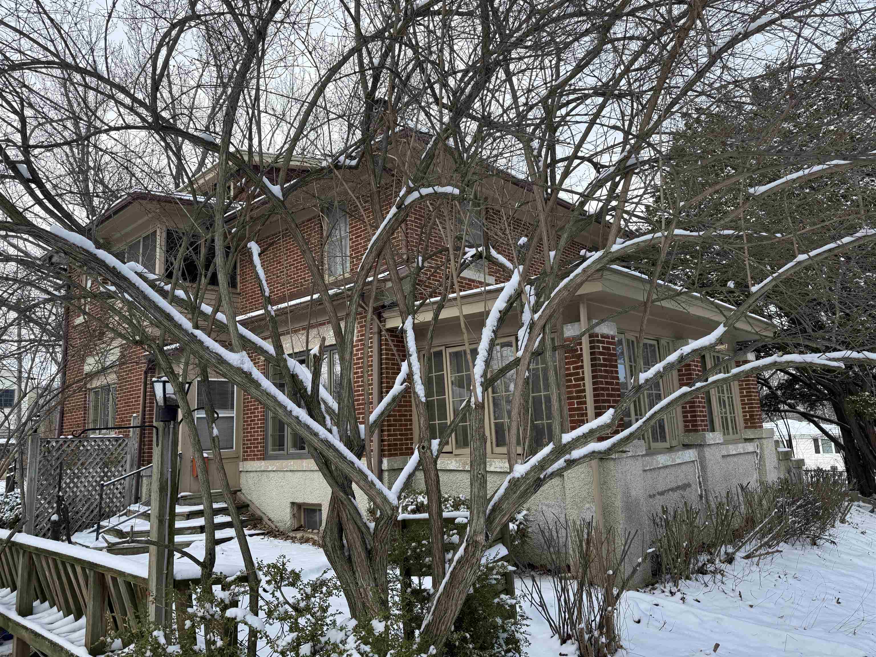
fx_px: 607
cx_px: 438
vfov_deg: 56.8
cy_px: 328
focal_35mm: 24
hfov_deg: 71.6
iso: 80
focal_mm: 6.76
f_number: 1.78
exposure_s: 1/2299
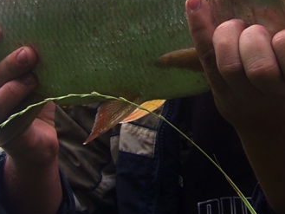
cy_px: 29
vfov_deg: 13.1
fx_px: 922
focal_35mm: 112
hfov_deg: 17.5
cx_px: 200
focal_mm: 5.85
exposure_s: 1/160
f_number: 2.8
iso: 64
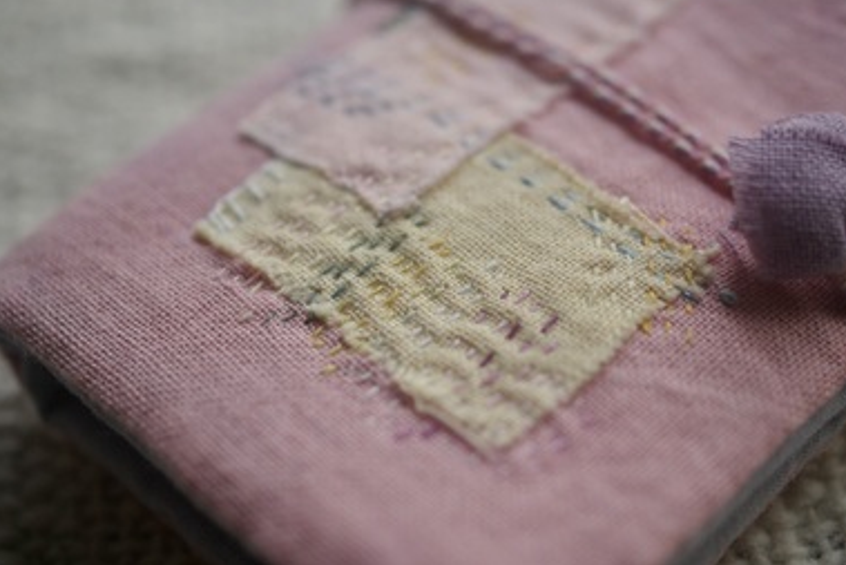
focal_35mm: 57
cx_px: 433
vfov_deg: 23.8
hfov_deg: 35.0
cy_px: 269
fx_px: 1340
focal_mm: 35
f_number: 2.8
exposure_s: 1/2000
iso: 800
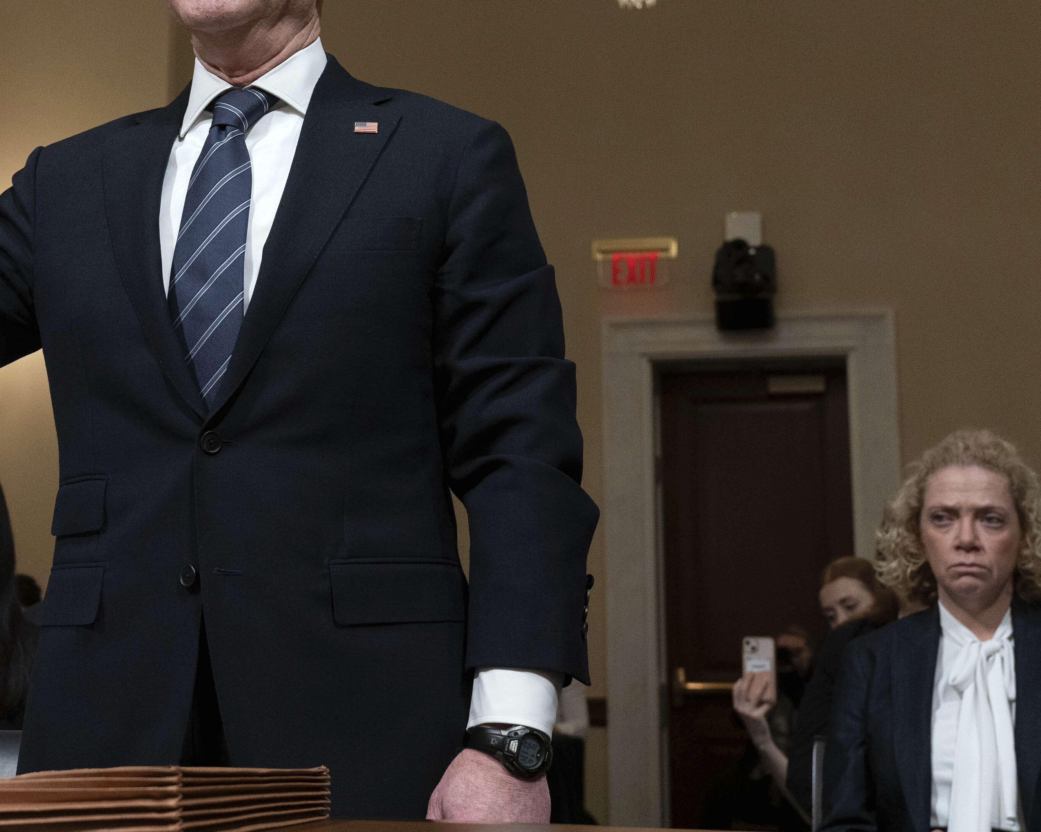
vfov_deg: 26.5
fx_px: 1756
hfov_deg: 32.2
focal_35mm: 57
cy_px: 288
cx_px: 223
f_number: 5.6
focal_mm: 38
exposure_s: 1/320
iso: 2000
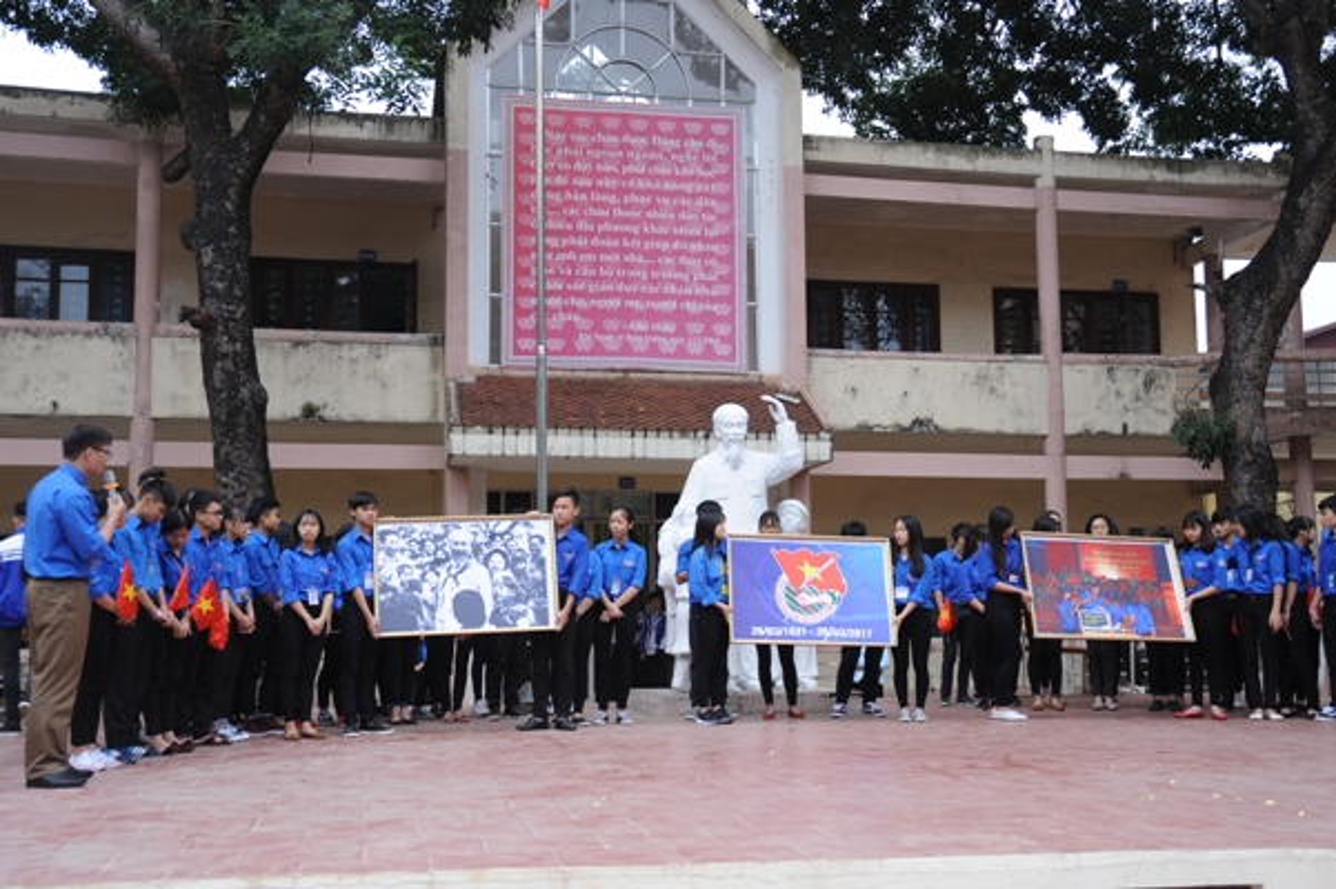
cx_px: 668
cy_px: 444
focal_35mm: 40
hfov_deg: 48.5
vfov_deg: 33.4
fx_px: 1484
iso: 640
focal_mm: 40
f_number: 6.3
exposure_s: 1/60
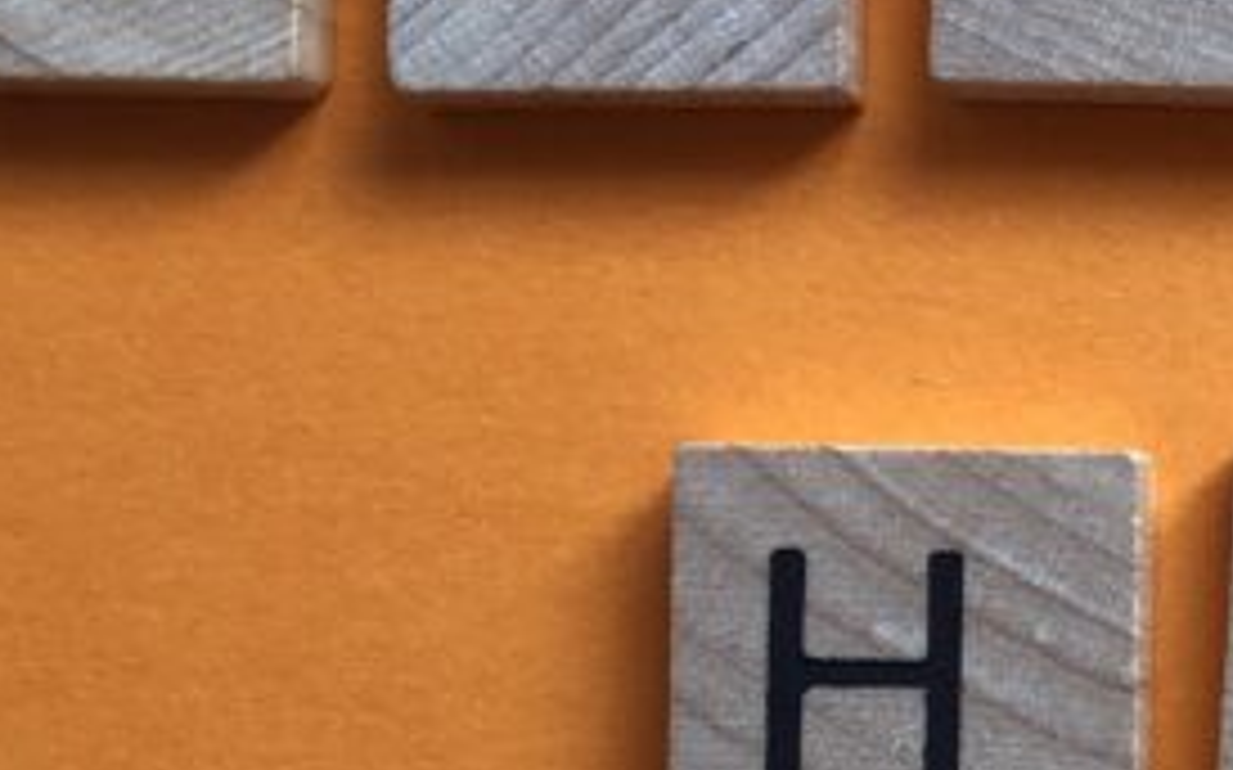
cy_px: 657
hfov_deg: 17.1
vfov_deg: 11.7
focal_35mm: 111
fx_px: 3728
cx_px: 1814
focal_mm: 4
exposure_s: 1/120
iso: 40
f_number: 1.8
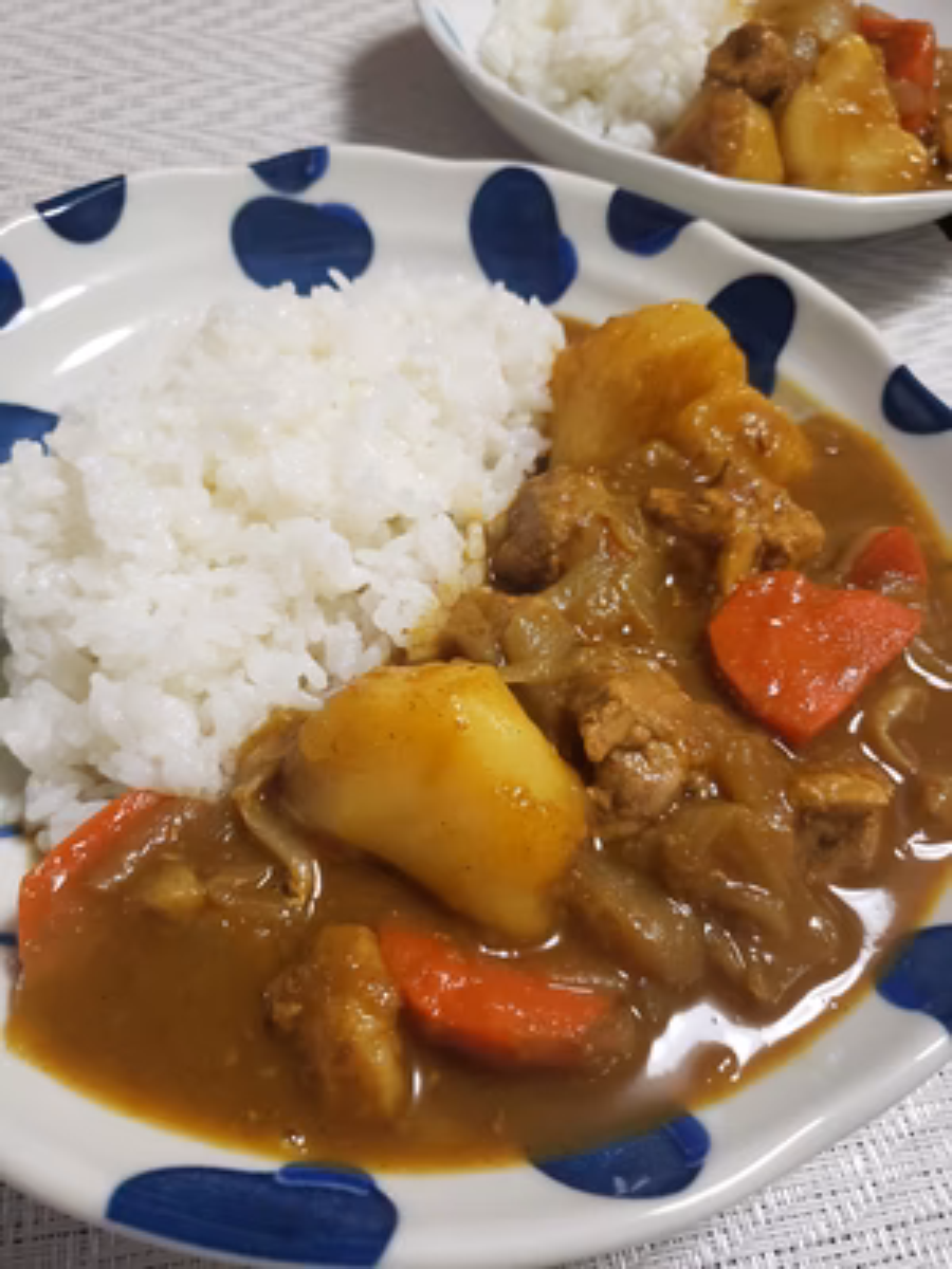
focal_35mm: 26
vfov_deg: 67.3
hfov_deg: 53.1
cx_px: 476
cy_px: 634
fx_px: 953
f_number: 1.5
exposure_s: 1/50
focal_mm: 4.3
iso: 200
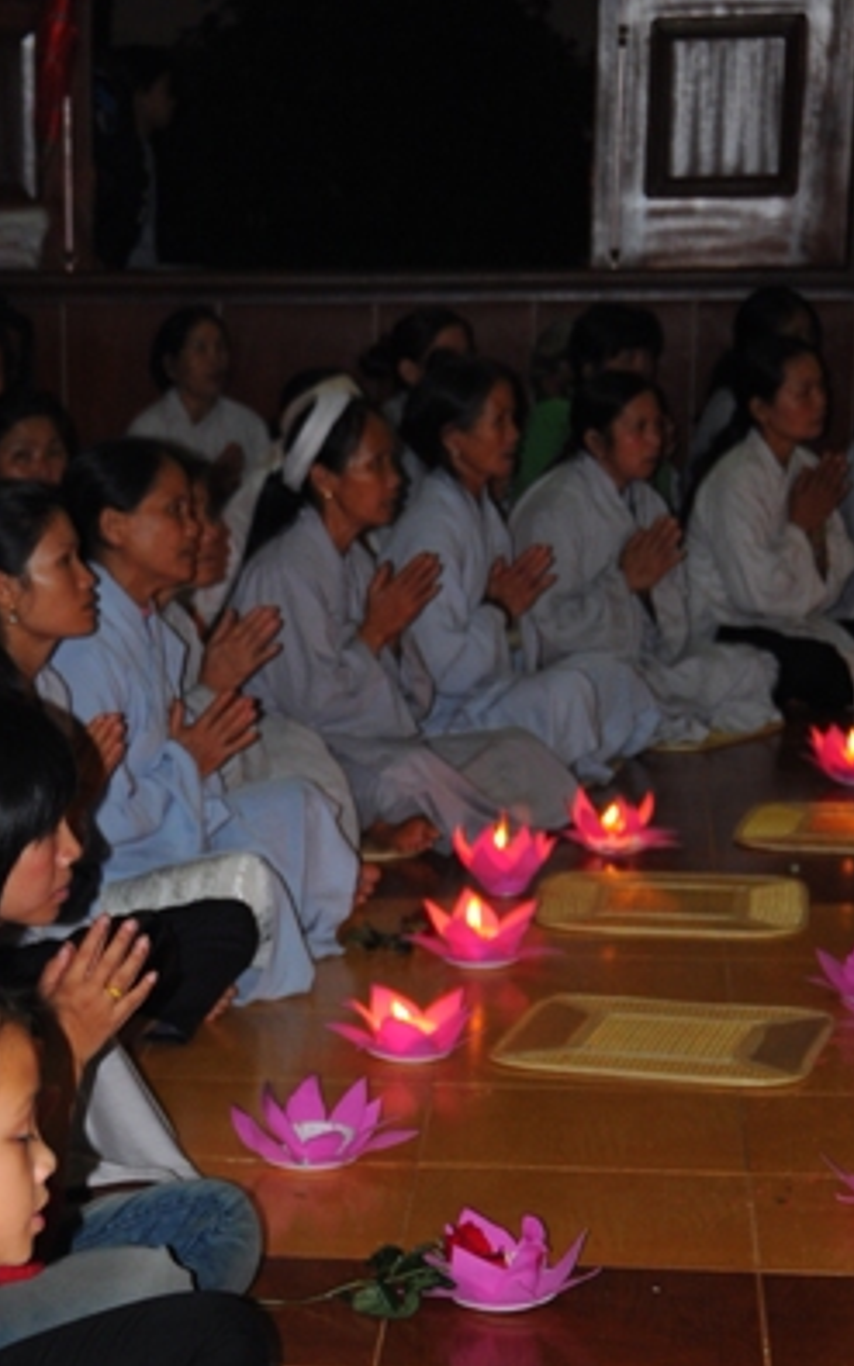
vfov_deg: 19.9
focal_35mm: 104
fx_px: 3871
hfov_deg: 12.6
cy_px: 1024
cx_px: 240
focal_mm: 42
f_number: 4.5
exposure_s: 1/60
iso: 640
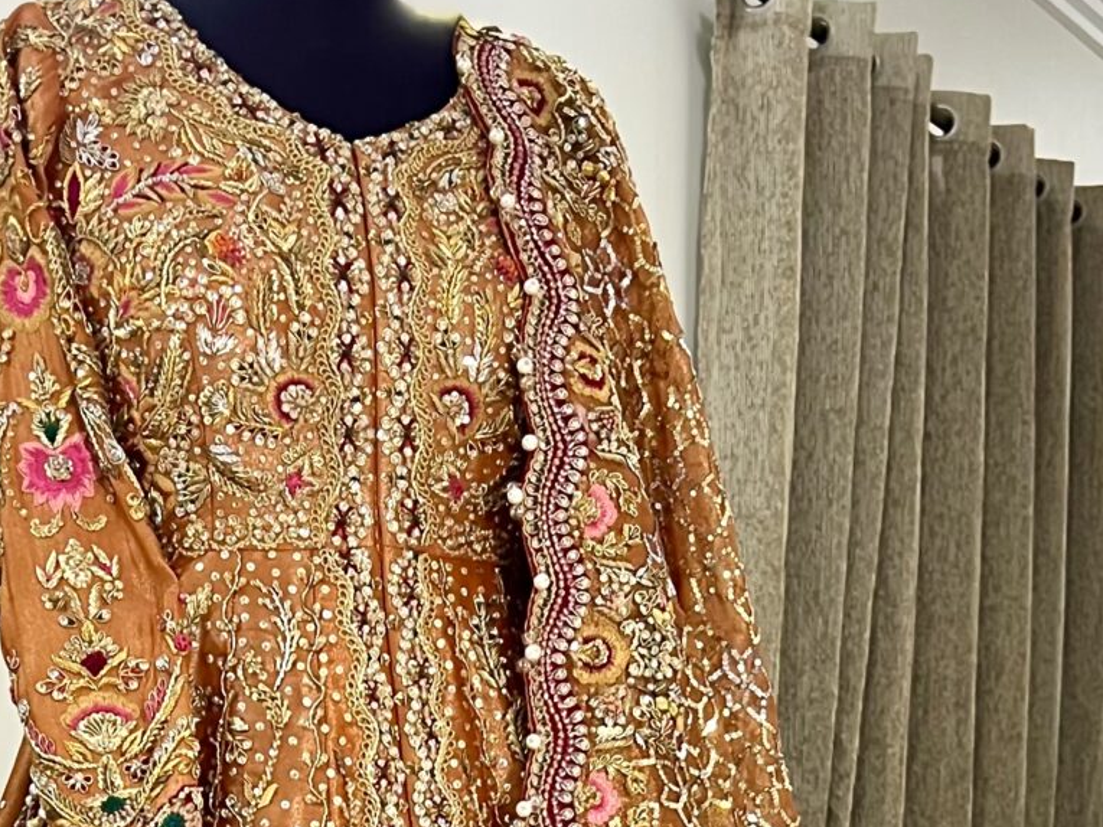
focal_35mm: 87
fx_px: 2773
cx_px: 434
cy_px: 1203
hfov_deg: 22.5
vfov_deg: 15.7
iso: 80
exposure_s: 1/50
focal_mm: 5.7
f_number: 1.5
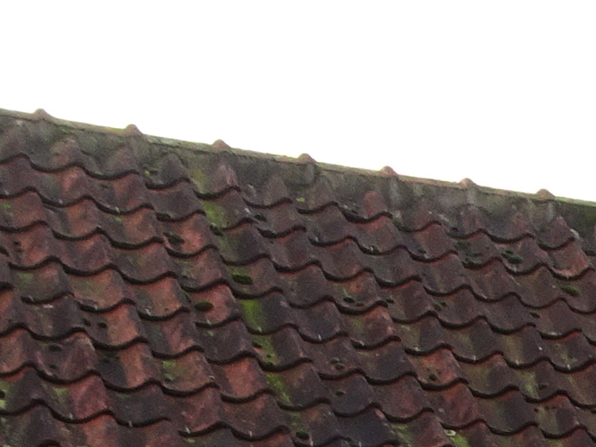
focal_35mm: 145
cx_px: 1368
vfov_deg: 9.1
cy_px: 1130
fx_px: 2497
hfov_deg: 11.5
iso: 80
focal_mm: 4.1
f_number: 3.5
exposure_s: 1/60
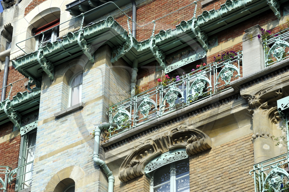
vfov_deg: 9.8
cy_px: 96
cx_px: 144
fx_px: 1123
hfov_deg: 14.7
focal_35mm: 140
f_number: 9
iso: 200
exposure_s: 1/200
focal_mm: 140
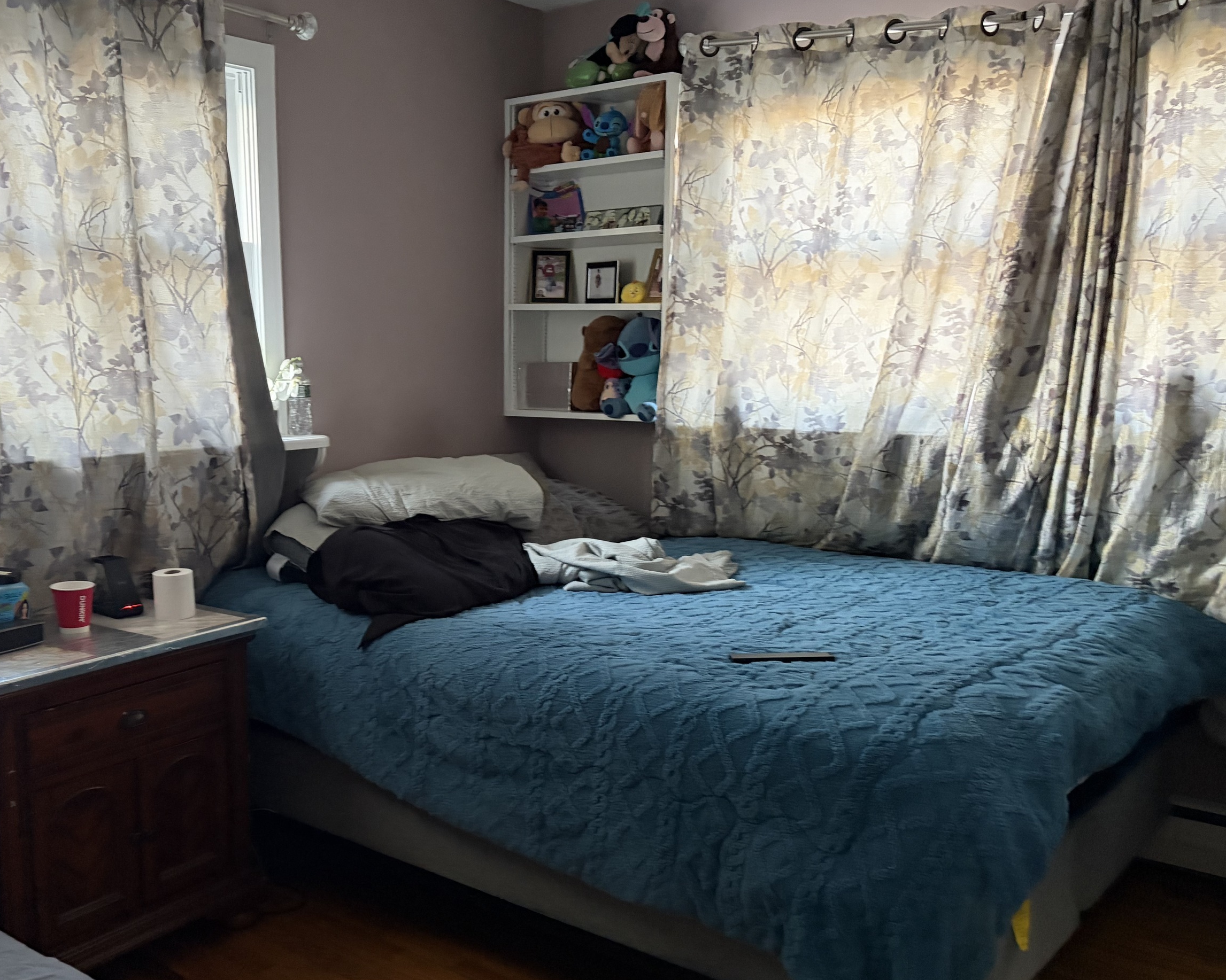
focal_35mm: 34
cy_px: 554
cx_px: 465
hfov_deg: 52.3
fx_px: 1234
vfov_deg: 43.3
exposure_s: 1/40
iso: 640
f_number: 1.6
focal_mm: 5.96
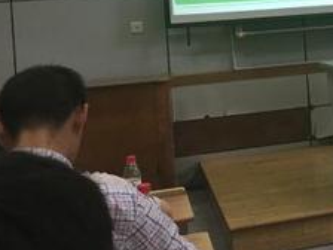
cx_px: 421
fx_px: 798
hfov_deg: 21.5
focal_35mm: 83
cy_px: 3
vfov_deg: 17.4
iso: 50
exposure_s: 1/33
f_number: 2.2
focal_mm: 4.15
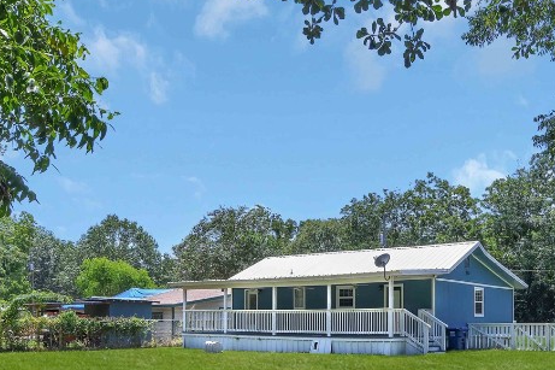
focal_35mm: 35
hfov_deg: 52.9
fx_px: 539
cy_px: 331
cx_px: 388
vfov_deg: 35.6
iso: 100
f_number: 8
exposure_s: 1/250
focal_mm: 14
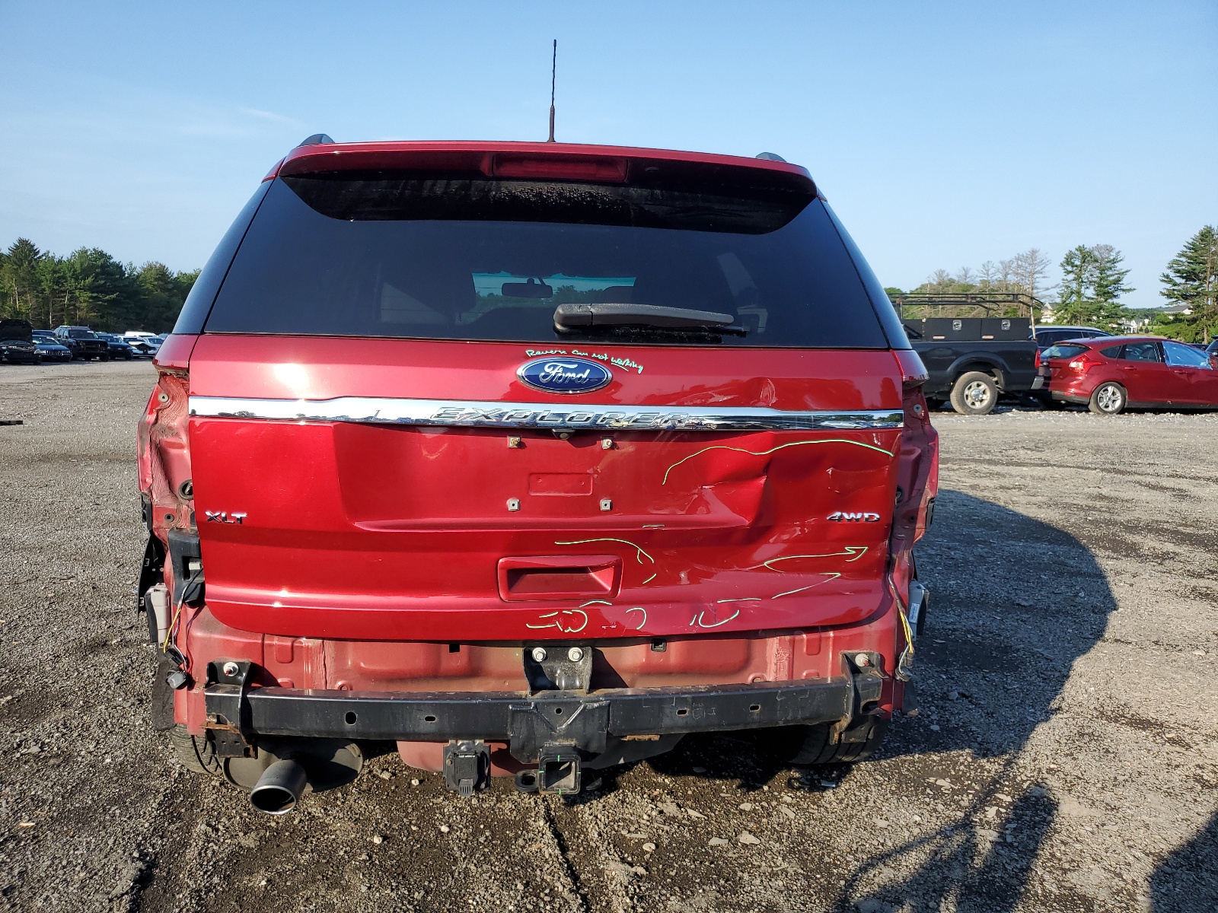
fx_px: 915
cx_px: 609
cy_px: 456
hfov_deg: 67.3
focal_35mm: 26
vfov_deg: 53.1
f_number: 1.5
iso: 50
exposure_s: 1/1667
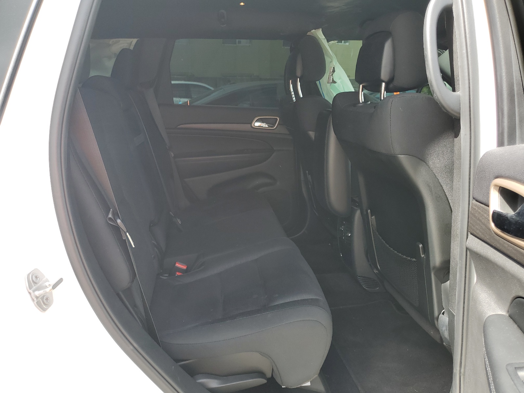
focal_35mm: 26
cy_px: 196
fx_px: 394
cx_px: 262
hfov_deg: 67.3
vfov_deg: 53.1
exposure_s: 1/303
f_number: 1.5
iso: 50
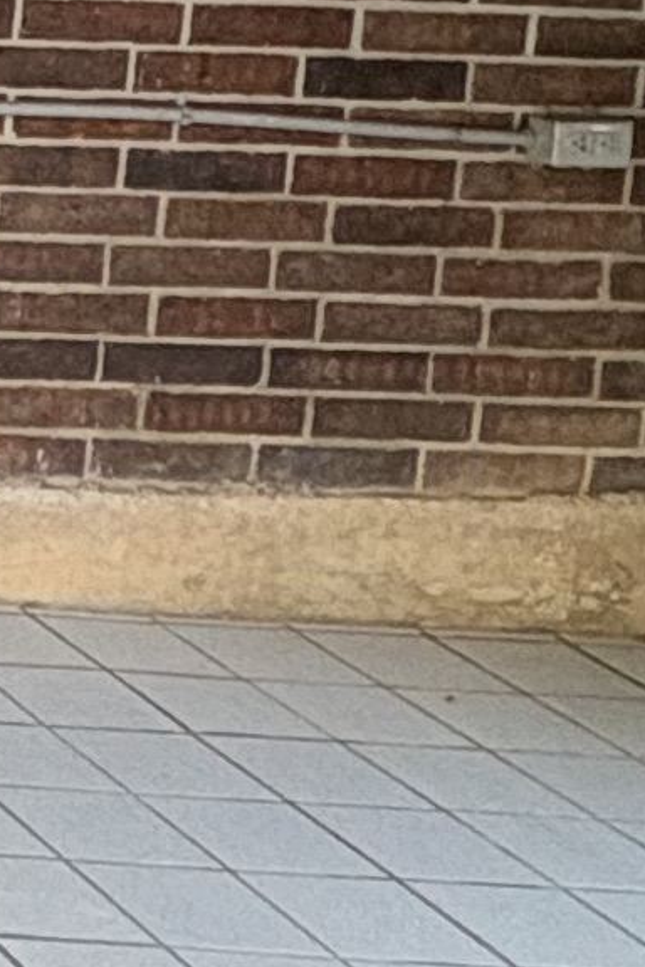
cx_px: -1500
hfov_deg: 9.4
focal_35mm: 102
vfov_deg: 19.3
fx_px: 2741
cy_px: -67
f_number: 2.2
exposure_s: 1/60
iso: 250
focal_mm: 2.22
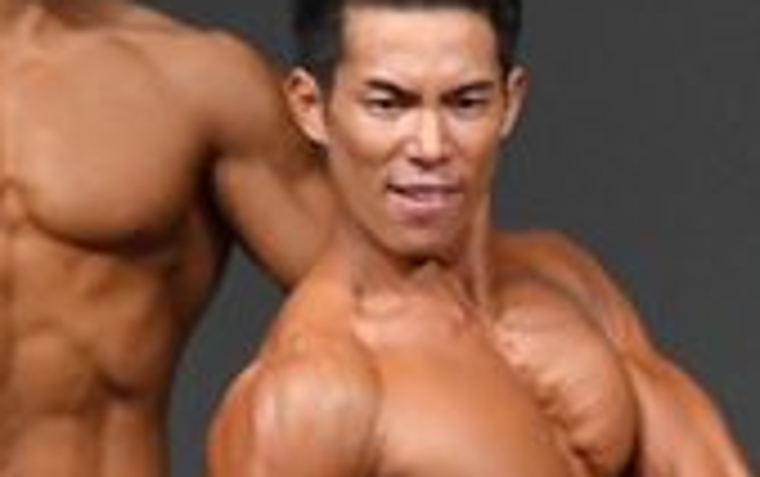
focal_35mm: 1752
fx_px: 36324
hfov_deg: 1.2
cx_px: 1194
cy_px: 886
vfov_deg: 0.8
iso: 4000
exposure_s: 1/400
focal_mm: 250
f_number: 5.6
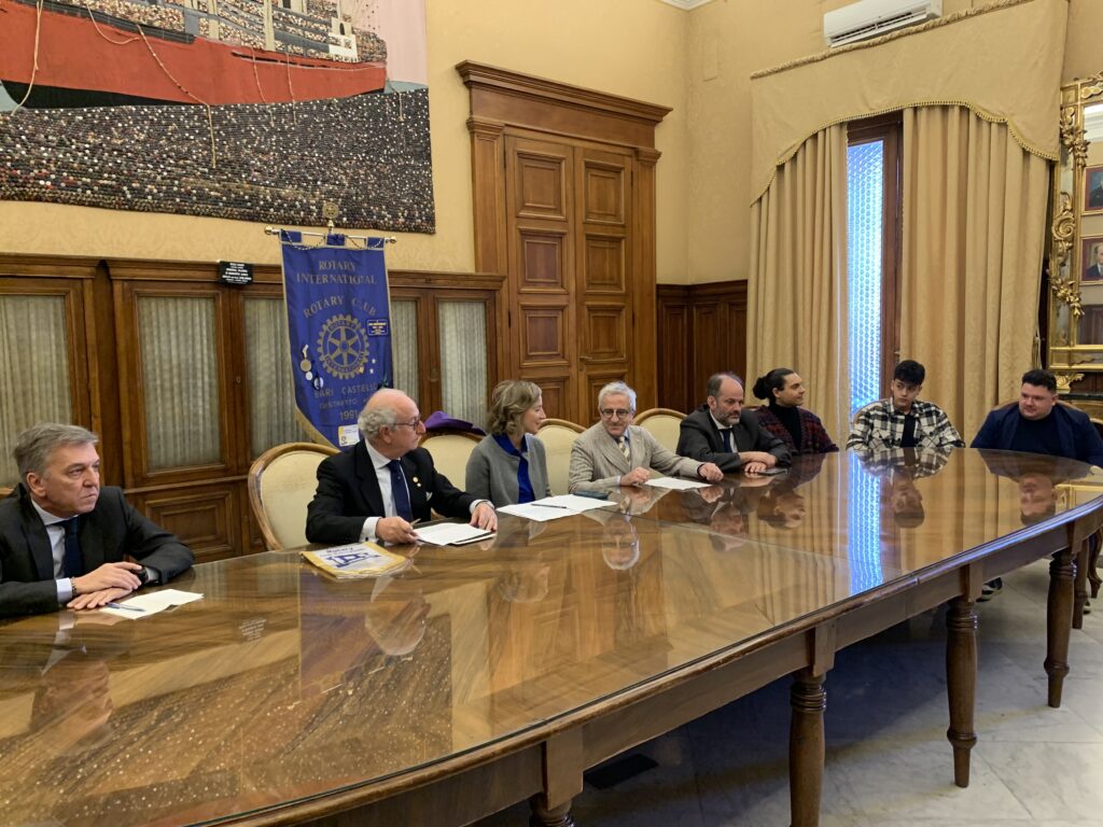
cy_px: 414
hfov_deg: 67.3
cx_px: 552
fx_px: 828
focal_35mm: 26
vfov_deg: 53.1
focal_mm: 4.25
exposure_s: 1/50
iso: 250
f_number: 1.8
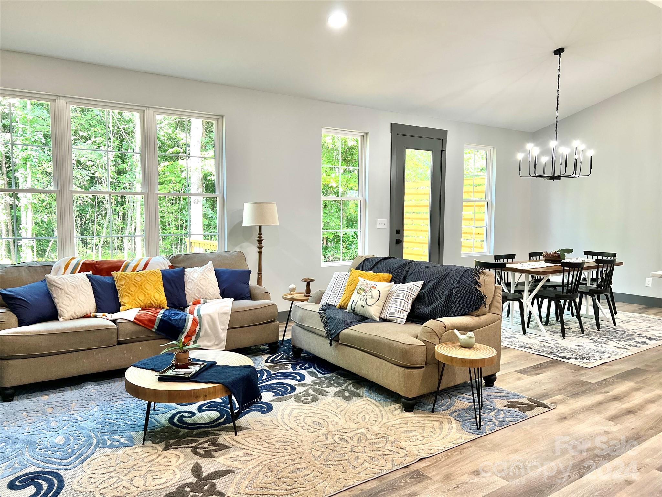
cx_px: 331
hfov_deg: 67.3
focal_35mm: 26
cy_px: 248
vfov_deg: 53.1
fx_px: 497
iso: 100
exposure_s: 1/120
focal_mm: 5.7
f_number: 1.5
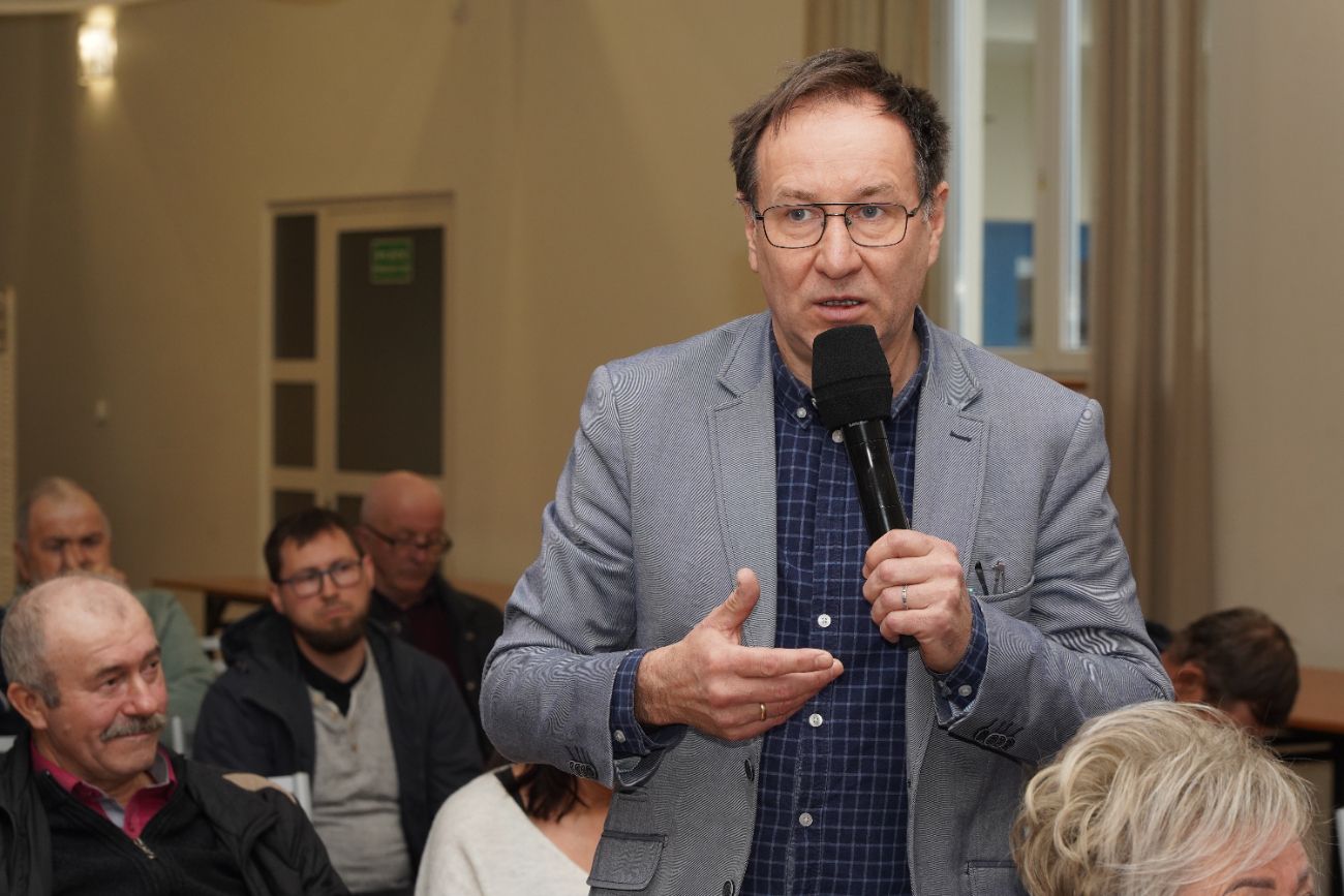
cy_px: 448
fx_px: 3920
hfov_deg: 19.5
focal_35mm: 105
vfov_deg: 13.0
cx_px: 672
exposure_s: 1/100
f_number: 8
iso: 1250
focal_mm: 105
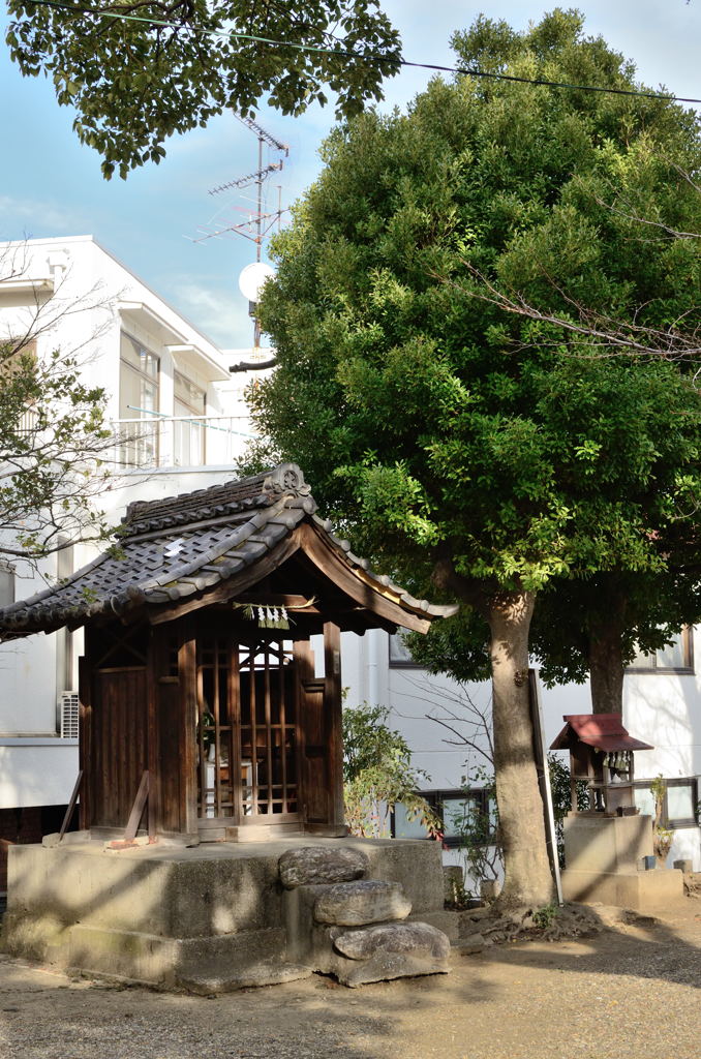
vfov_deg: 37.9
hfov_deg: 25.6
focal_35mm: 52
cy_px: 530
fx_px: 1541
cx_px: 350
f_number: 8
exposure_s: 1/400
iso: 400
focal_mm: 35
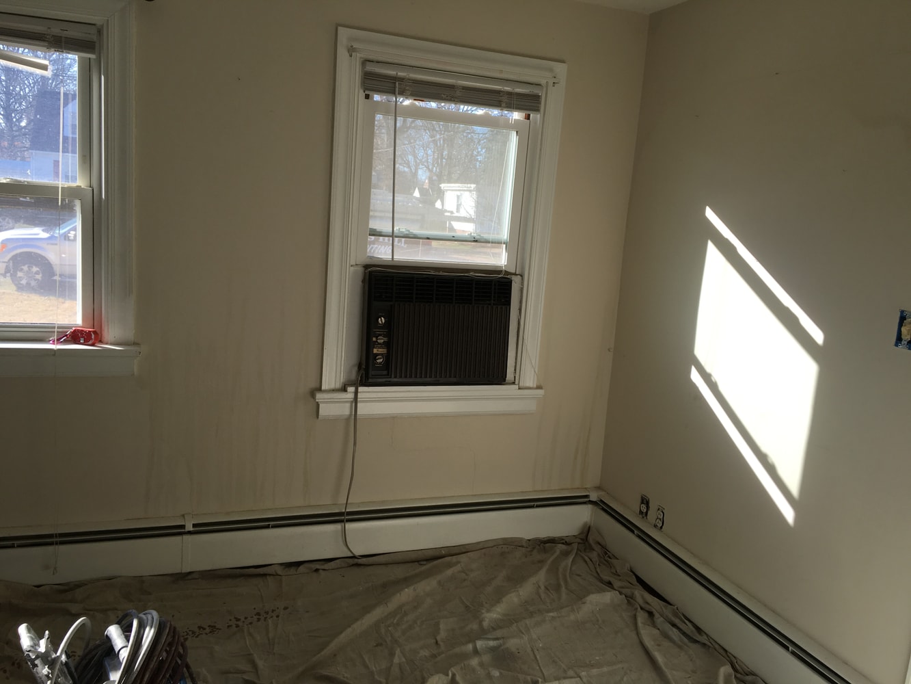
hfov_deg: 61.7
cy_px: 342
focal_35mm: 29
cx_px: 456
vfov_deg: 48.2
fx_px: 763
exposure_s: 1/220
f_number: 2.2
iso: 25
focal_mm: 4.15
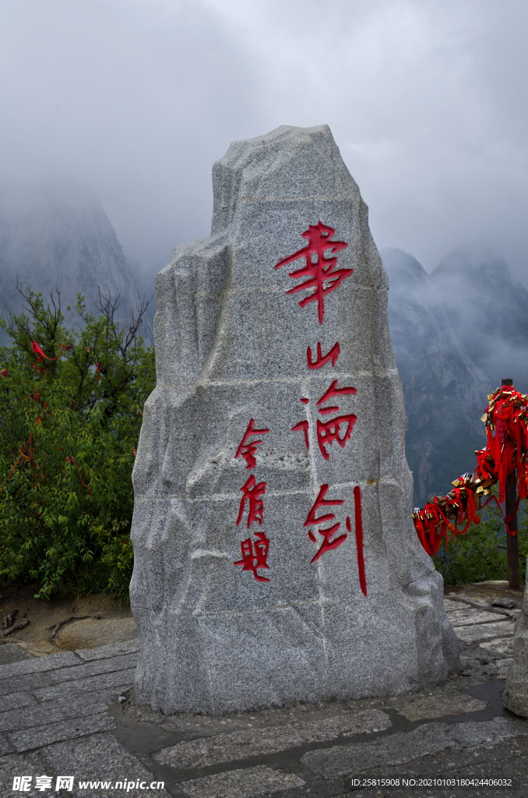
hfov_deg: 29.7
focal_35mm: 45
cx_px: 264
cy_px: 399
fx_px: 995
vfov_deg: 43.7
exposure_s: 1/160
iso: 200
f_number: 8
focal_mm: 30
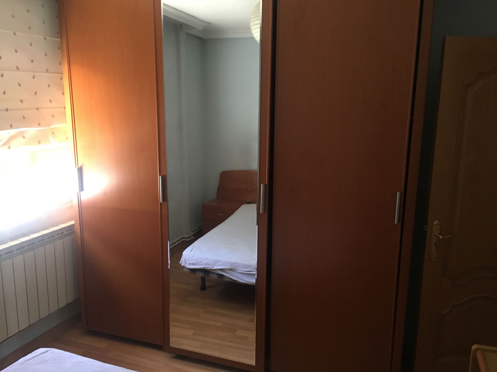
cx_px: 248
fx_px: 416
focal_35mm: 29
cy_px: 186
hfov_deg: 61.7
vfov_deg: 48.2
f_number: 2.2
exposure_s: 1/20
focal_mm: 4.15
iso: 200
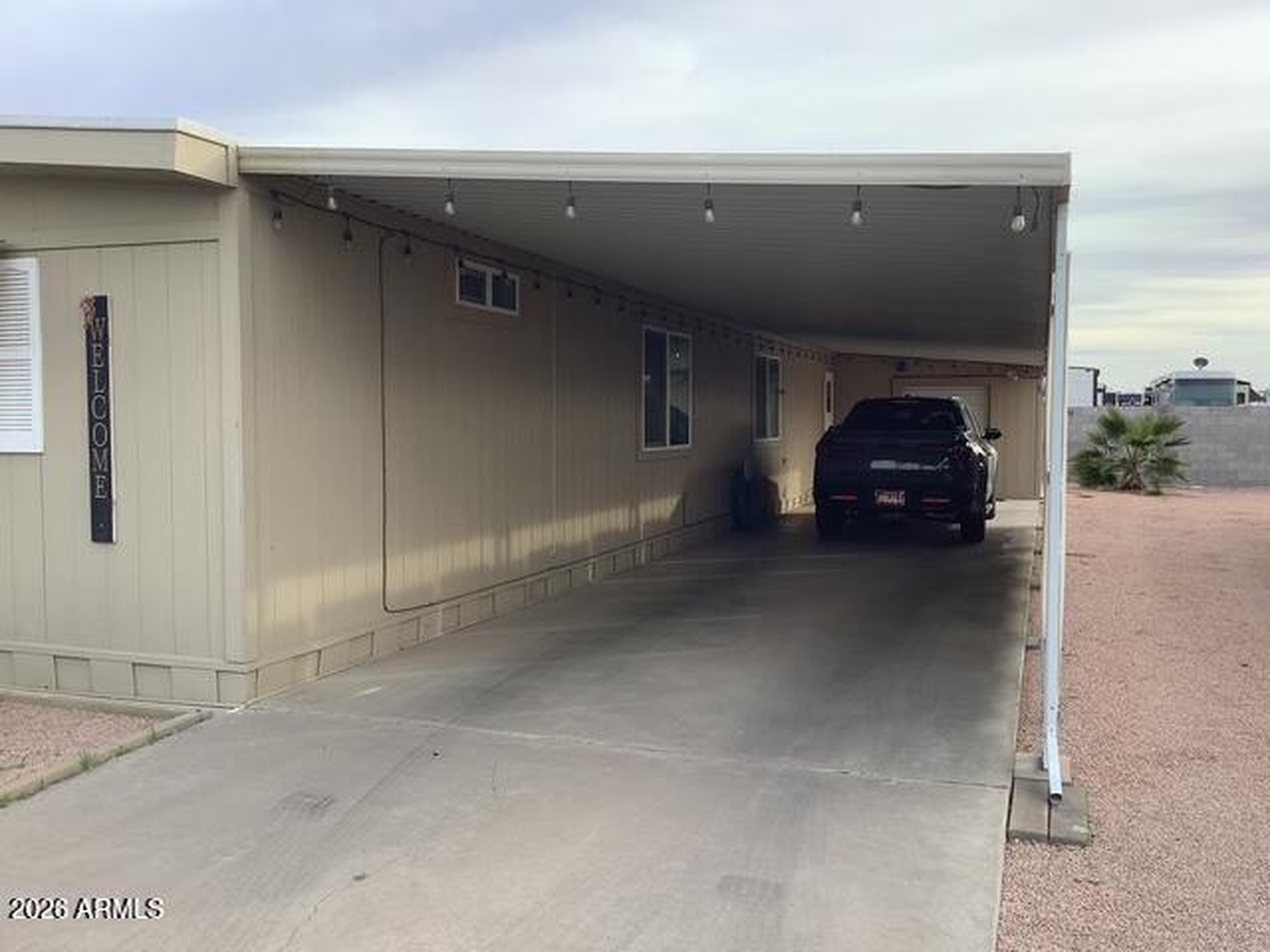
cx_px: 635
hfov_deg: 58.4
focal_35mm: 31
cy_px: 476
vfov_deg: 45.4
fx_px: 1137
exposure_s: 1/301
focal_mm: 3.3
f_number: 2.4
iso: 25
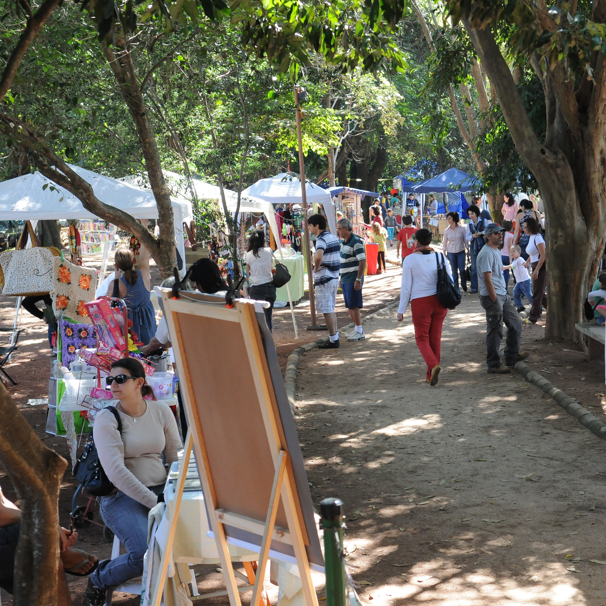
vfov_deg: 26.1
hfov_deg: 26.0
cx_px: 407
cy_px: 300
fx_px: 1307
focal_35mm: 66
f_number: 5
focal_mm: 34
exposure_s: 1/125
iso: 800
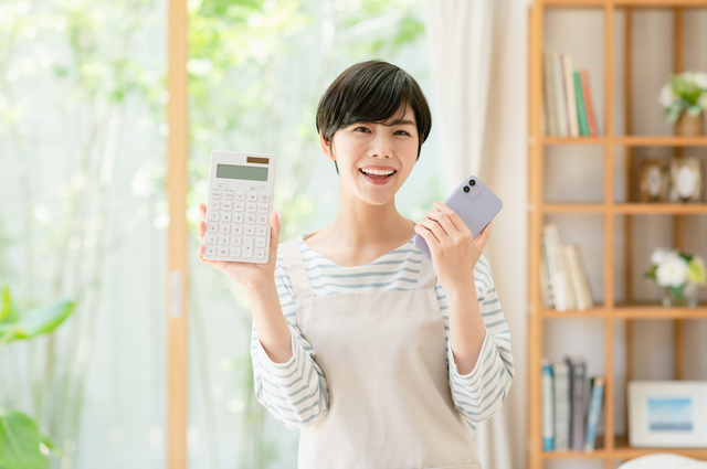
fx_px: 1667
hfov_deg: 23.9
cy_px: 234
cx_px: 354
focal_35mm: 85
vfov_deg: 16.0
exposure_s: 1/160
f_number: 2.8
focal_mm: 85
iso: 100
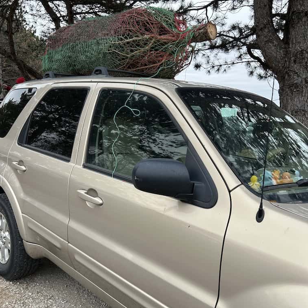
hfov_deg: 52.5
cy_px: 162
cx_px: 153
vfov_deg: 52.5
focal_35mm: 31
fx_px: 312
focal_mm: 5.7
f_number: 1.5
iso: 50
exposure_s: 1/389
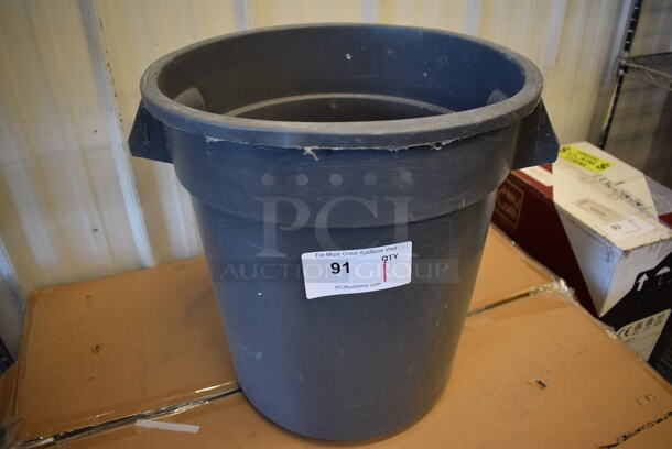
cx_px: 336
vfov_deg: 48.0
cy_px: 224
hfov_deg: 67.3
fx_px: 504
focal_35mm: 27
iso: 900
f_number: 3.5
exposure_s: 1/125
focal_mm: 18
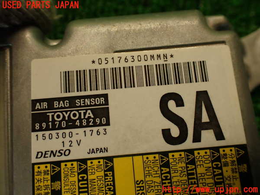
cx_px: 130
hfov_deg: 56.8
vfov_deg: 44.2
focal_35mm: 32
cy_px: 98
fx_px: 240
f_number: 2.4
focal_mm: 5.79
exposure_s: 1/50
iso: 200
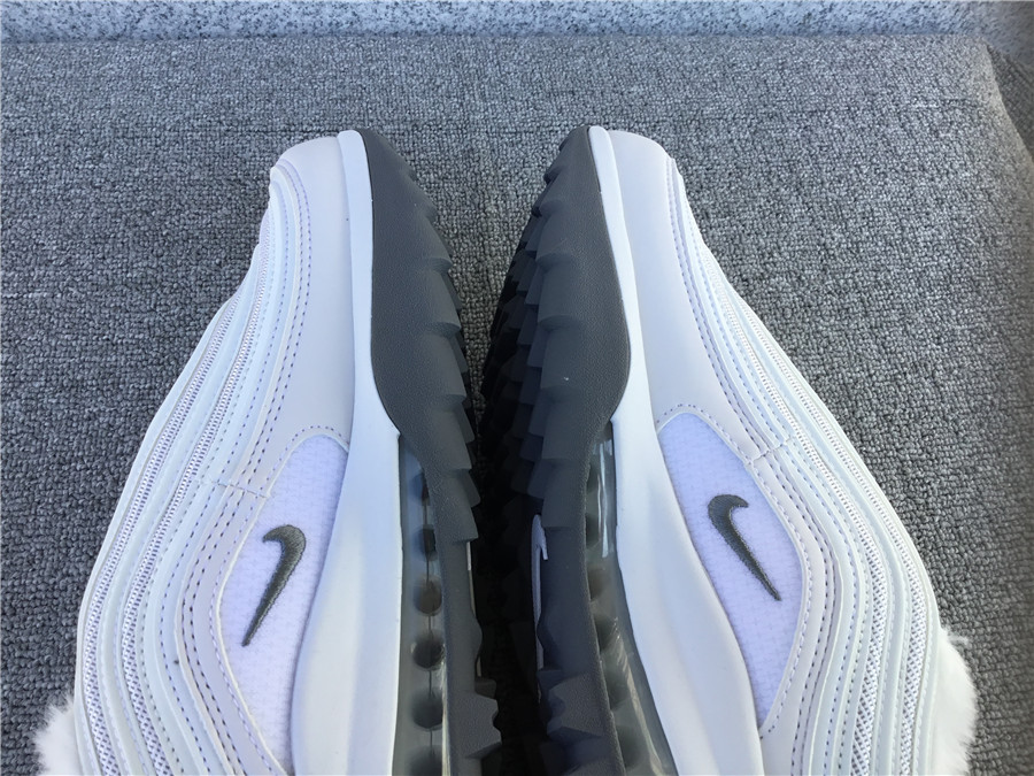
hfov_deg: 58.4
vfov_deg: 45.4
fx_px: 926
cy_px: 388
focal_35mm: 31
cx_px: 517
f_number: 2.4
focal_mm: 3.3
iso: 25
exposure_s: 1/240
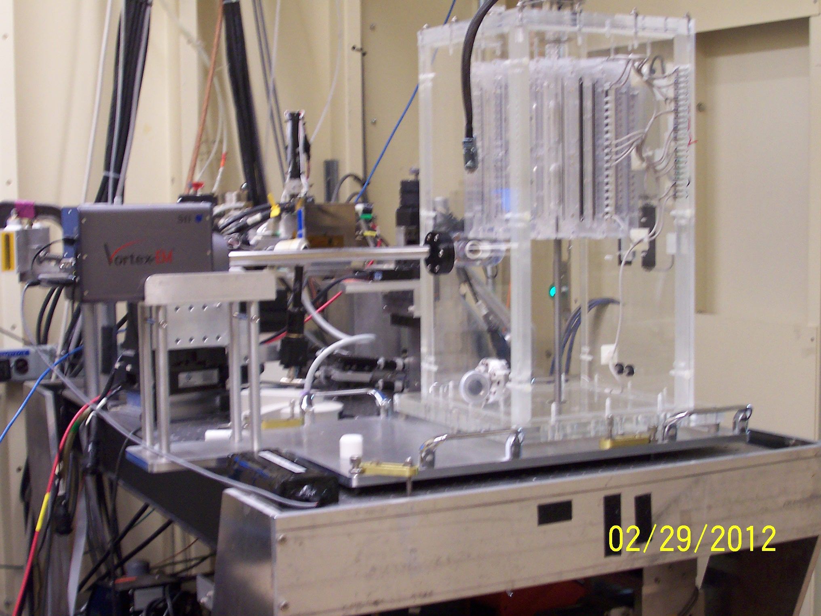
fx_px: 1352
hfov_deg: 33.8
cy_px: 308
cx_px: 410
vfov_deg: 25.7
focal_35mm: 57
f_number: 3.4
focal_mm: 8.6
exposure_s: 1/15
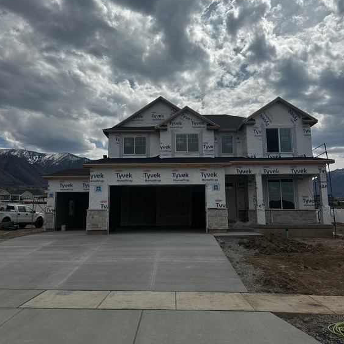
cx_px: 171
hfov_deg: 55.6
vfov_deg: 55.6
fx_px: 326
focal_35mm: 29
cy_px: 168
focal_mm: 6.86
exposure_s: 1/18519
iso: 100
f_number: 1.78
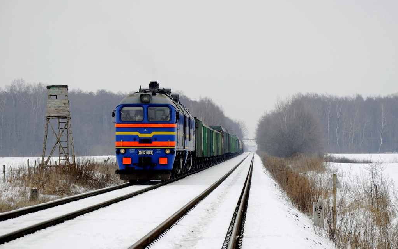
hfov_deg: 13.0
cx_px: 199
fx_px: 1741
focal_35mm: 161
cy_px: 119
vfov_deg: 8.2
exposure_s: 1/640
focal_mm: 105
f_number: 8
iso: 320
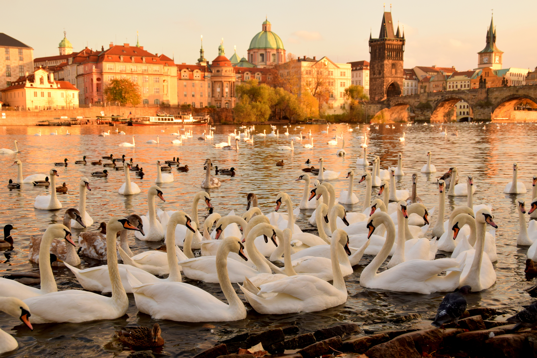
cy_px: 179
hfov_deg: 46.4
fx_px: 627
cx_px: 268
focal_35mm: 42
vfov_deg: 31.9
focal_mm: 28
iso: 200
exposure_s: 1/160
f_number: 6.3
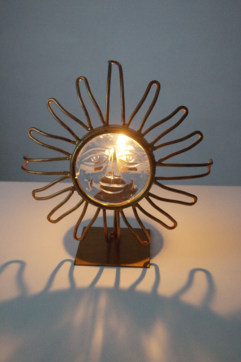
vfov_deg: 37.5
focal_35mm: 53
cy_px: 181
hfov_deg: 25.5
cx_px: 120
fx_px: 532
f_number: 5.6
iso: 6400
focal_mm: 35
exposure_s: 1/30
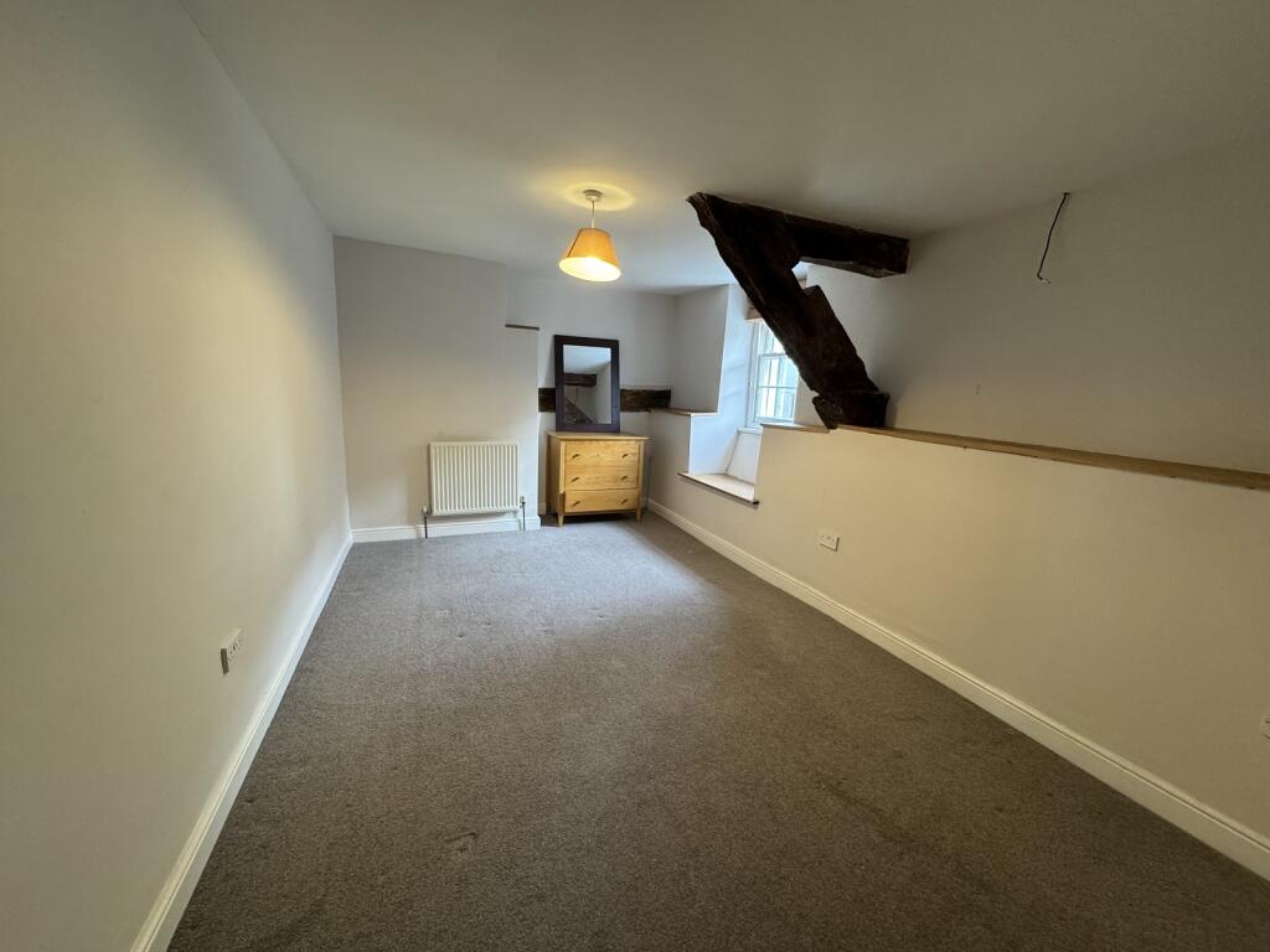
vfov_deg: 85.7
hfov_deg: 102.1
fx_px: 514
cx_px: 635
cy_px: 476
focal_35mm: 14
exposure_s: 1/100
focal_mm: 2.22
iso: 320
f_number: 2.2
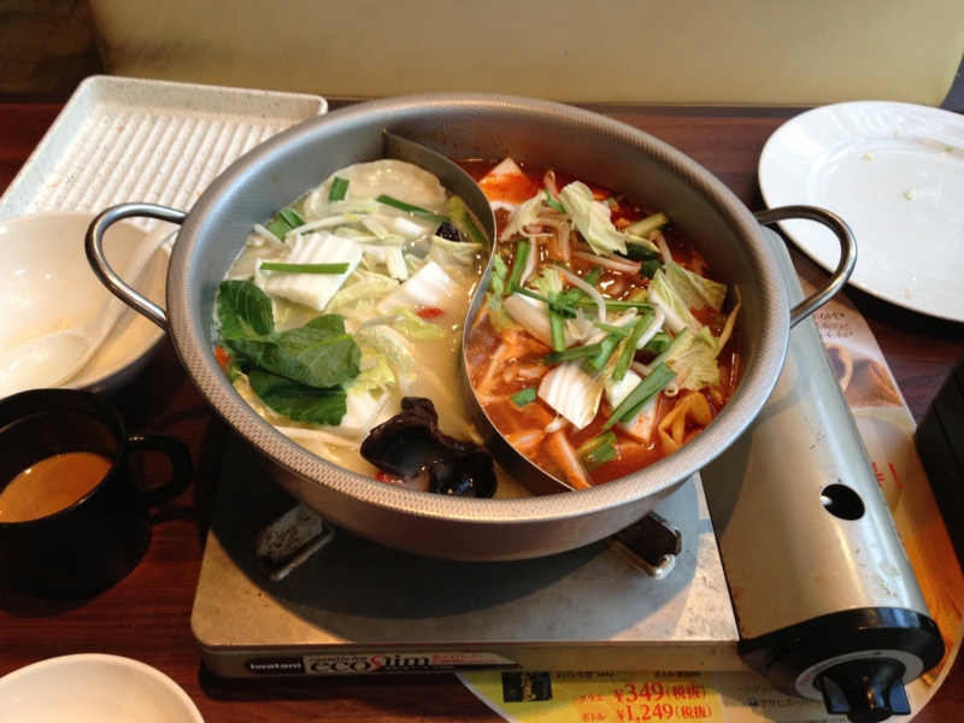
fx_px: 919
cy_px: 362
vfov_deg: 42.9
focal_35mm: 33
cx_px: 482
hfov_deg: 55.4
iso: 125
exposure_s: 1/20
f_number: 2.4
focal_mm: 4.13
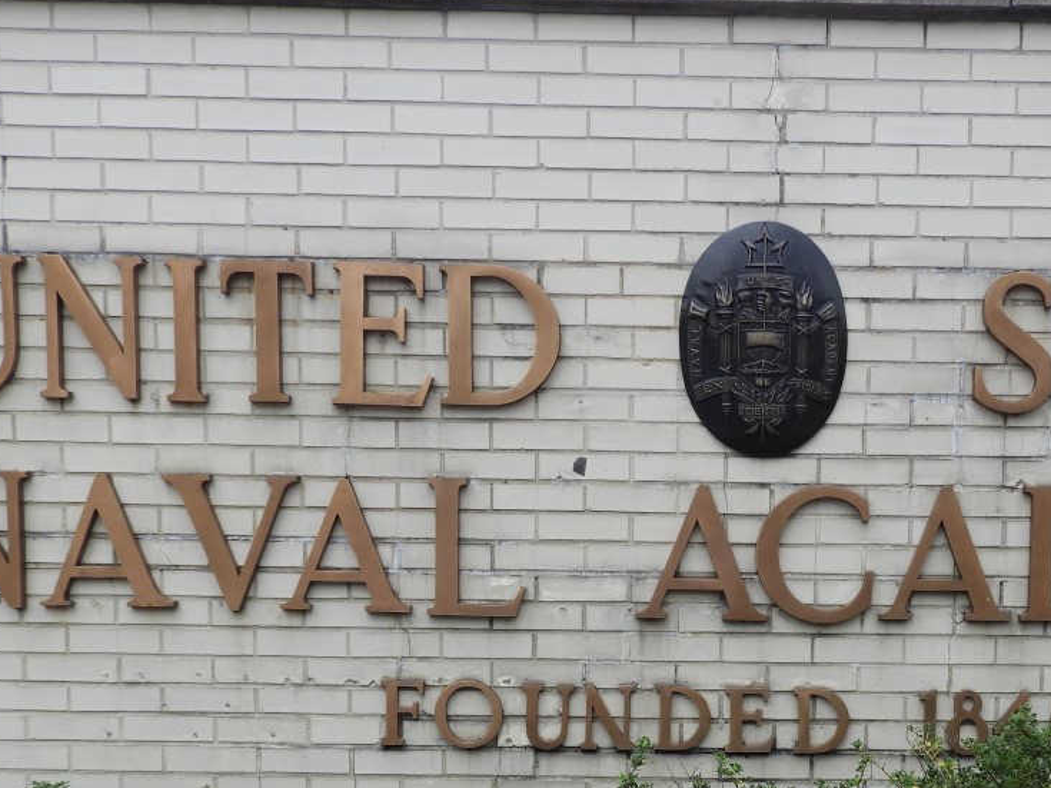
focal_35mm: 47
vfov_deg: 29.9
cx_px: 734
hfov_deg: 39.8
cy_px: 672
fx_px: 1427
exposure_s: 1/250
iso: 100
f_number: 3.3
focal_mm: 4.3
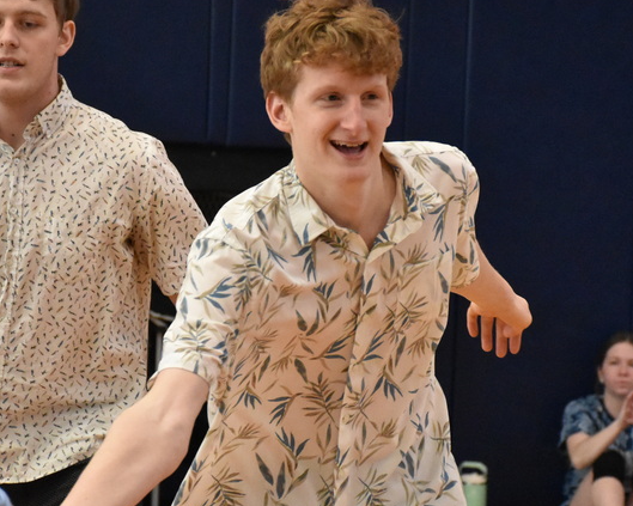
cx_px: 249
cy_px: 316
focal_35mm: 218
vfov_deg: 7.1
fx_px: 4083
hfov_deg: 8.9
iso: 6400
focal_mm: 80
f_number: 5.3
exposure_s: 1/640
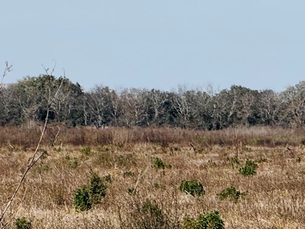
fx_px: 3560
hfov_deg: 4.9
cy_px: 78
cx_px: 165
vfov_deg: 3.7
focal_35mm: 404
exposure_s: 1/2933
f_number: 2.8
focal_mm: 15.66
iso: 50
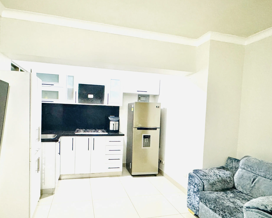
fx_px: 177
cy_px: 119
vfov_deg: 63.0
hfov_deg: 74.9
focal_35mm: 22
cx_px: 127
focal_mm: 2.22
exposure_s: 1/60
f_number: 2.2
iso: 800
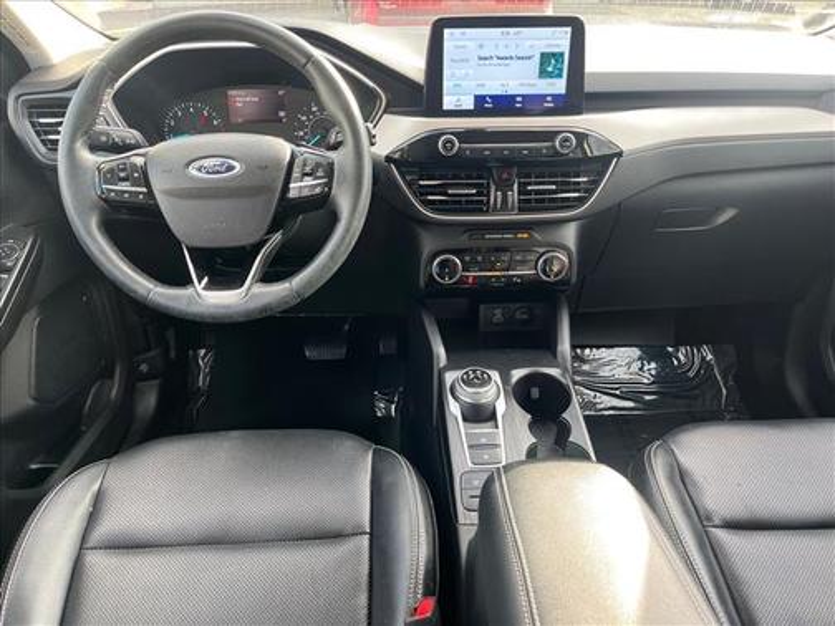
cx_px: 418
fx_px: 627
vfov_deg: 53.1
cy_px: 313
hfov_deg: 67.3
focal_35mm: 26
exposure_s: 1/121
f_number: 1.6
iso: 125
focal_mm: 5.1
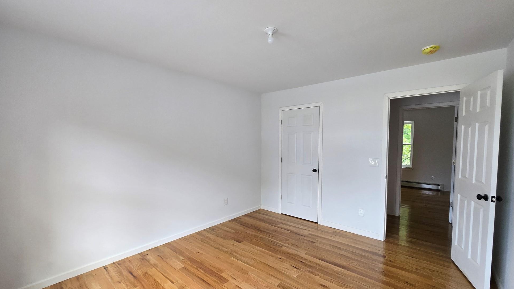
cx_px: 252
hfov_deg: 103.0
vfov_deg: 70.4
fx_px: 204
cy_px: 157
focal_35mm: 15
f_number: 2.2
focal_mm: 1.7
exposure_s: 1/60
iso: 100
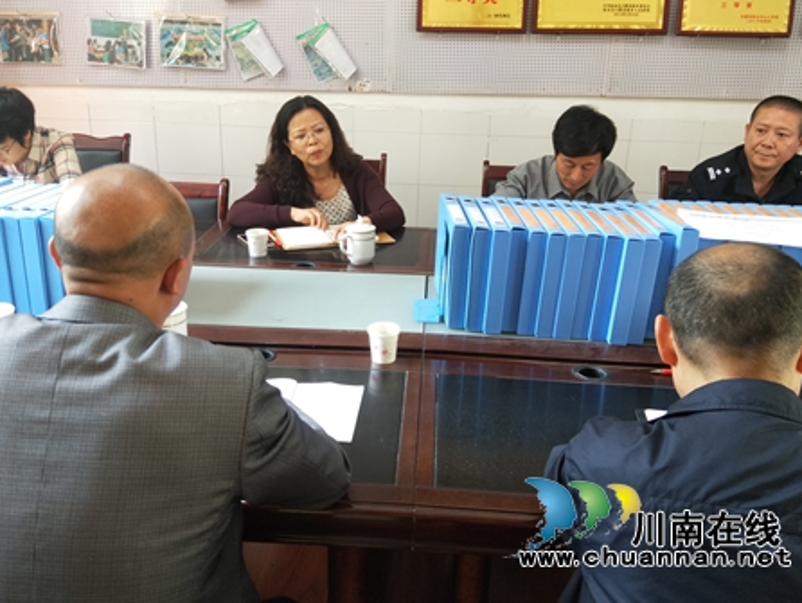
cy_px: 276
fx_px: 649
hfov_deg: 63.4
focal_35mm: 28
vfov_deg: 49.7
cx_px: 390
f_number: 1.7
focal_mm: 4.27
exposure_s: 1/50
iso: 123
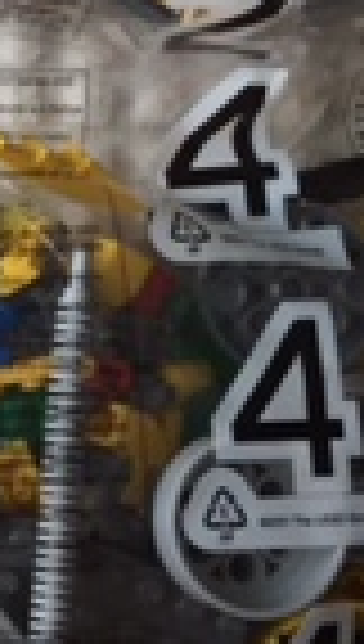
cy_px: 104
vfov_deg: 15.1
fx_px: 2407
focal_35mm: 141
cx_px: -683
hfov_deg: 7.7
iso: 50
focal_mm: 4.15
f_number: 2.2
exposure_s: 1/120
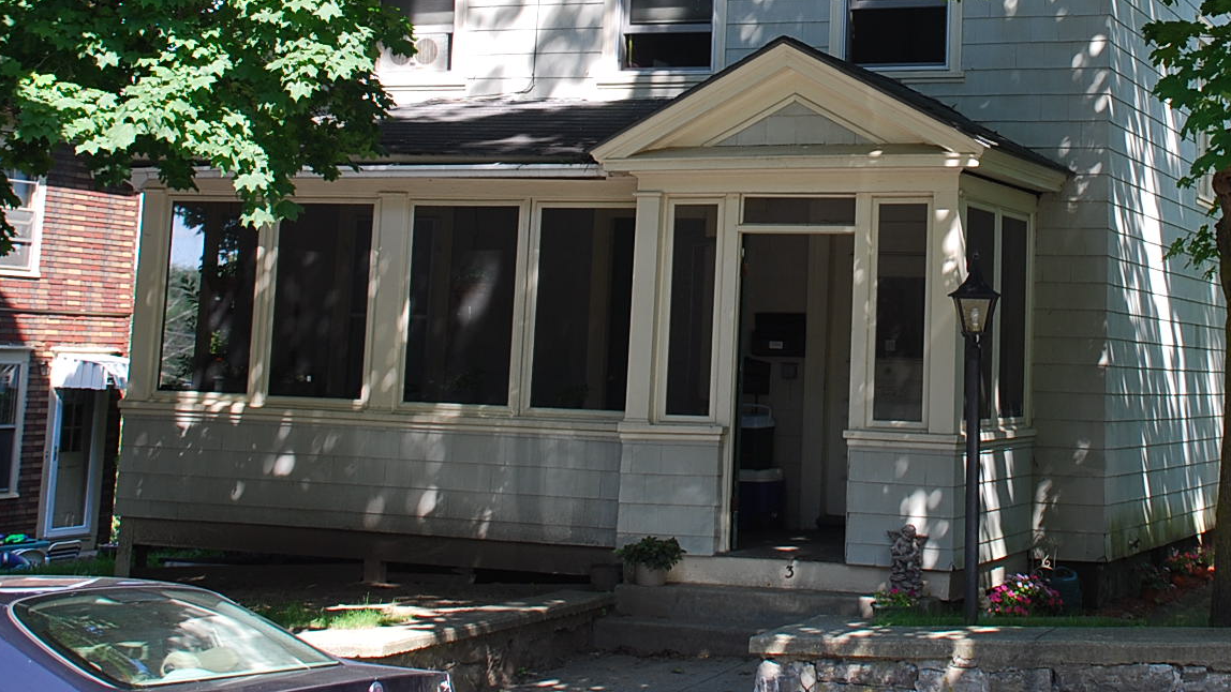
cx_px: 872
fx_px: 2252
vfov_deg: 17.2
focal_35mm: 69
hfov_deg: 30.2
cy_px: 41
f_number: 5.6
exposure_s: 1/125
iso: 160
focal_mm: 26
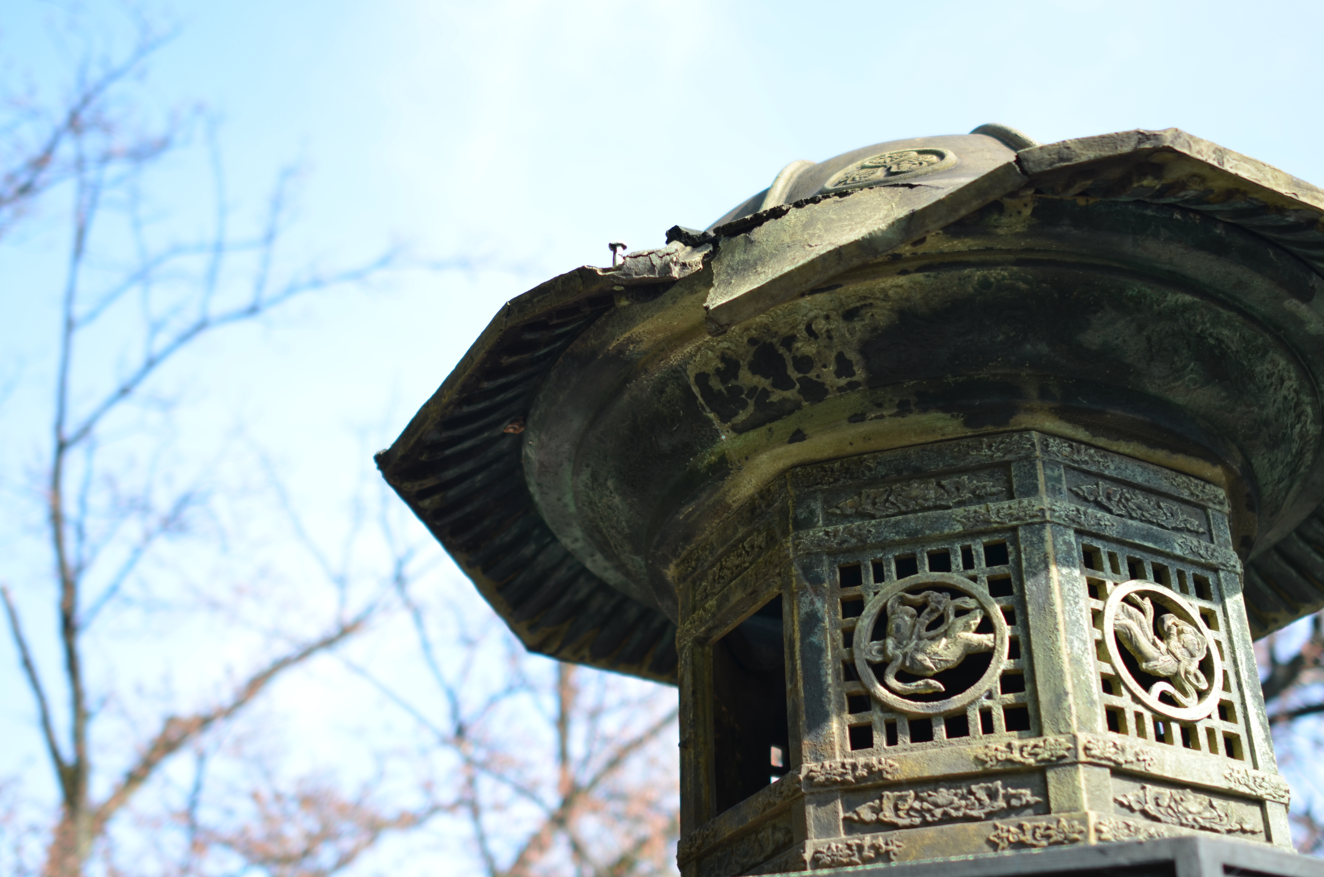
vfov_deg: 31.8
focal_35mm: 42
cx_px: 662
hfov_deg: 46.5
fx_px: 1541
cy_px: 438
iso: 100
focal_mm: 28
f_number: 1.8
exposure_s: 1/800
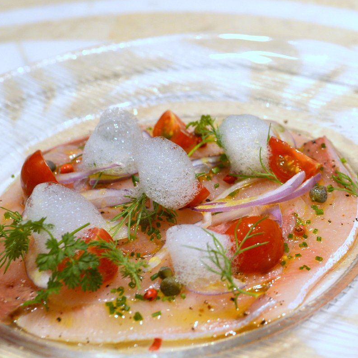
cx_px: 202
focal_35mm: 45
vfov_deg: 37.6
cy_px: 179
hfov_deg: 37.5
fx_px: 527
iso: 360
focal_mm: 35
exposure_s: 1/40
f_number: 5.6
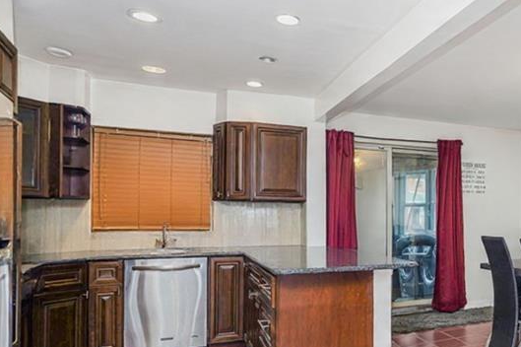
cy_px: 209
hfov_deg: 55.2
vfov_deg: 42.1
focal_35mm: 31
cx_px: 431
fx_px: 448
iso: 50
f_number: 4
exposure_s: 1/25
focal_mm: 16
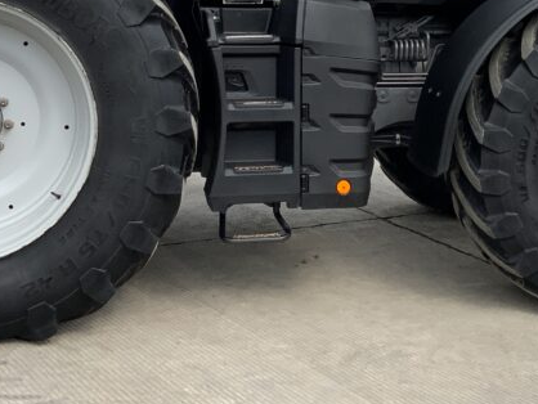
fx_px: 1104
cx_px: 295
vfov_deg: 19.8
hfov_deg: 27.4
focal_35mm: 71
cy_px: -41
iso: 16
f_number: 1.8
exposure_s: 1/1377
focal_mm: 3
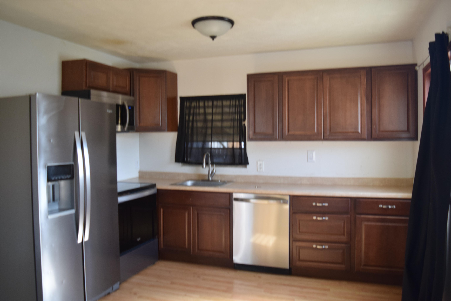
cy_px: 150
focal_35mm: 27
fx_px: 338
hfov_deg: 67.4
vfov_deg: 47.9
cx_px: 226
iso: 500
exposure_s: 1/60
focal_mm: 18
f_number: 4
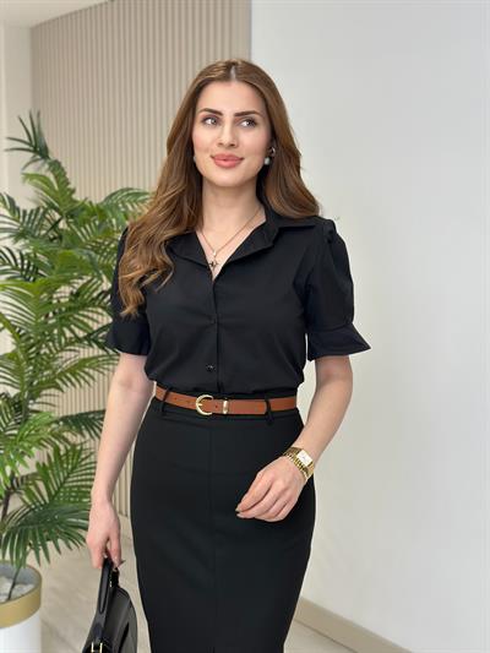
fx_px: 906
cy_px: 326
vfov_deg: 39.6
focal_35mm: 48
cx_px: 245
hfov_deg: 30.3
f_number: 1.78
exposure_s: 1/196
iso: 80
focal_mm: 6.86
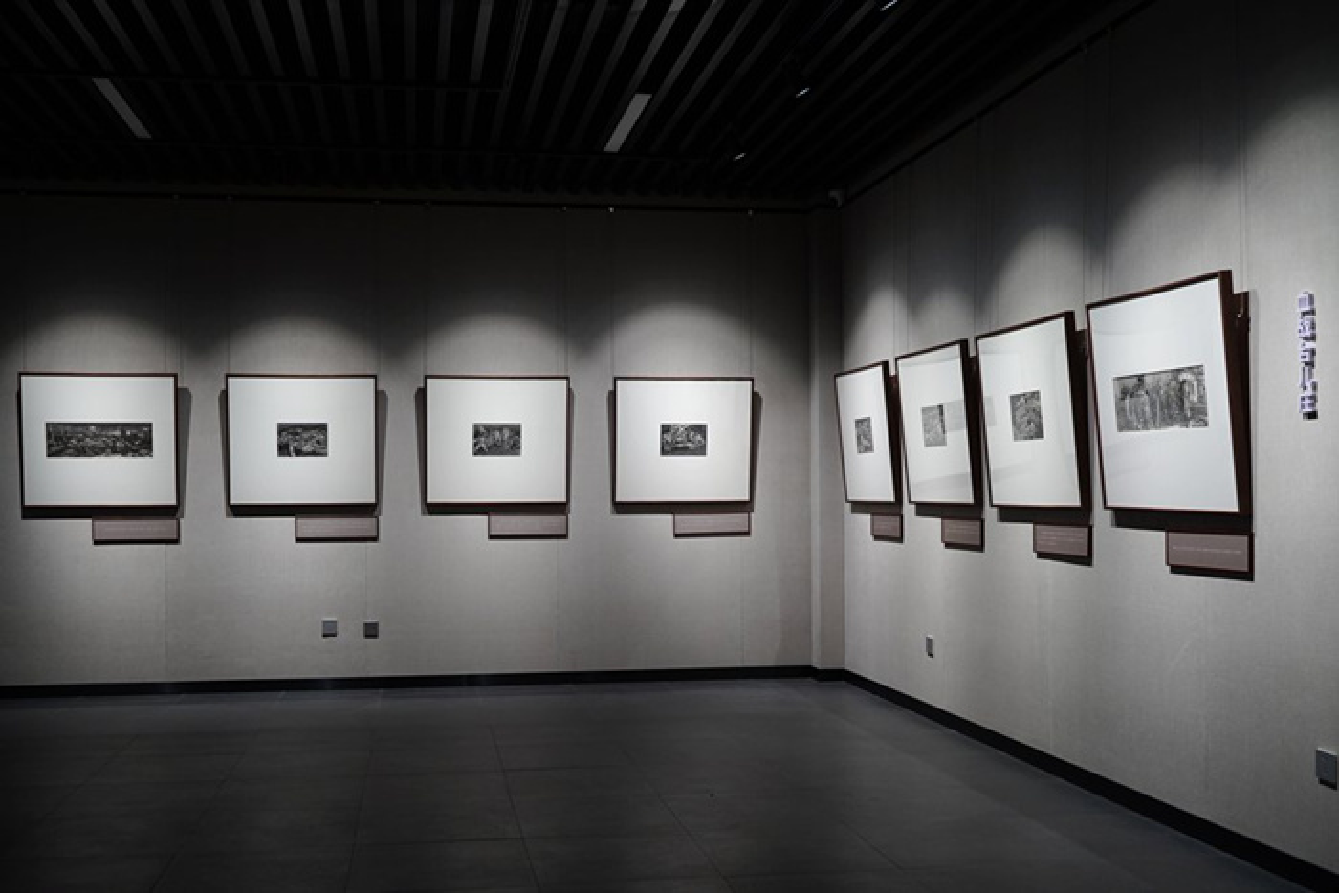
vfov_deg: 41.1
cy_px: 446
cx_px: 670
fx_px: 1190
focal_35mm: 32
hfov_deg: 58.7
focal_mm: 32
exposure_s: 1/100
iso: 800
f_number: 4
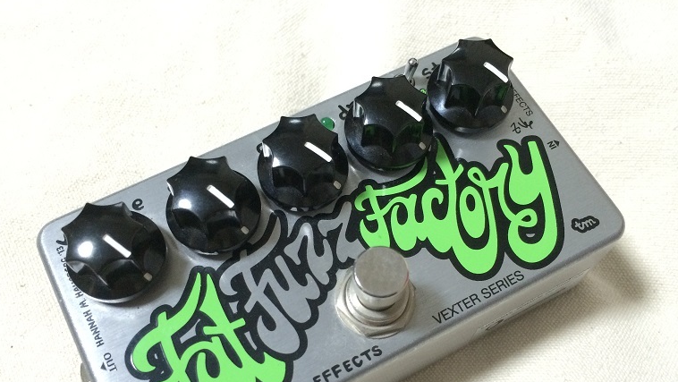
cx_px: 343
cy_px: 263
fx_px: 611
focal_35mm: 34
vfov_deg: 34.3
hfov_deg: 58.0
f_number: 2.2
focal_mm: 4.15
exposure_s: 1/33
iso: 320
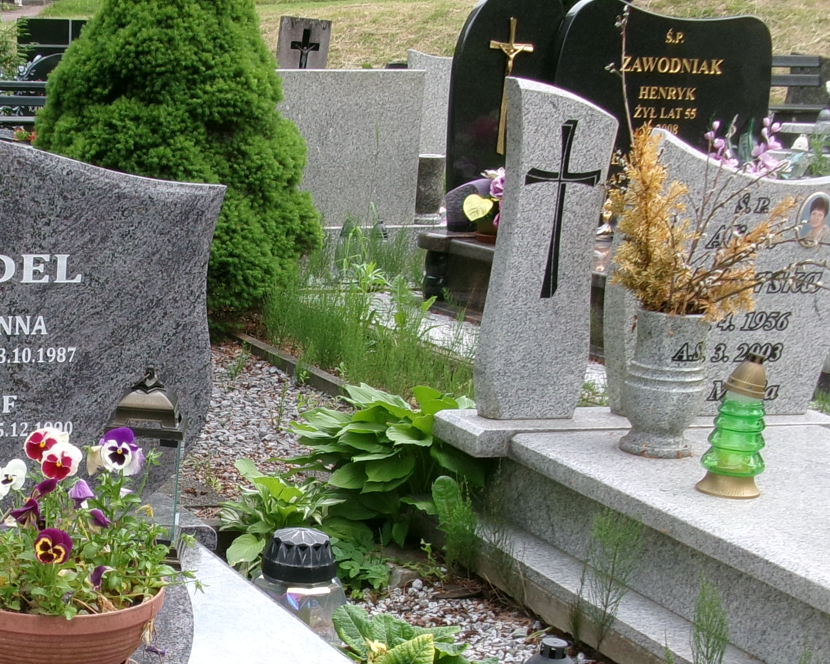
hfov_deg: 26.1
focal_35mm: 69
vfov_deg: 21.7
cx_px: -3
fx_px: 1695
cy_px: 578
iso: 100
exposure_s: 1/80
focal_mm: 5.1
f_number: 3.9
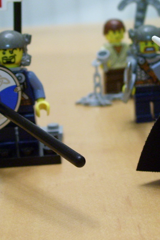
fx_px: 540
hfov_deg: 16.9
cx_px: 83
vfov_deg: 25.0
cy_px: 101
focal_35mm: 81
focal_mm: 7.6
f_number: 3
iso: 160
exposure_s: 1/8
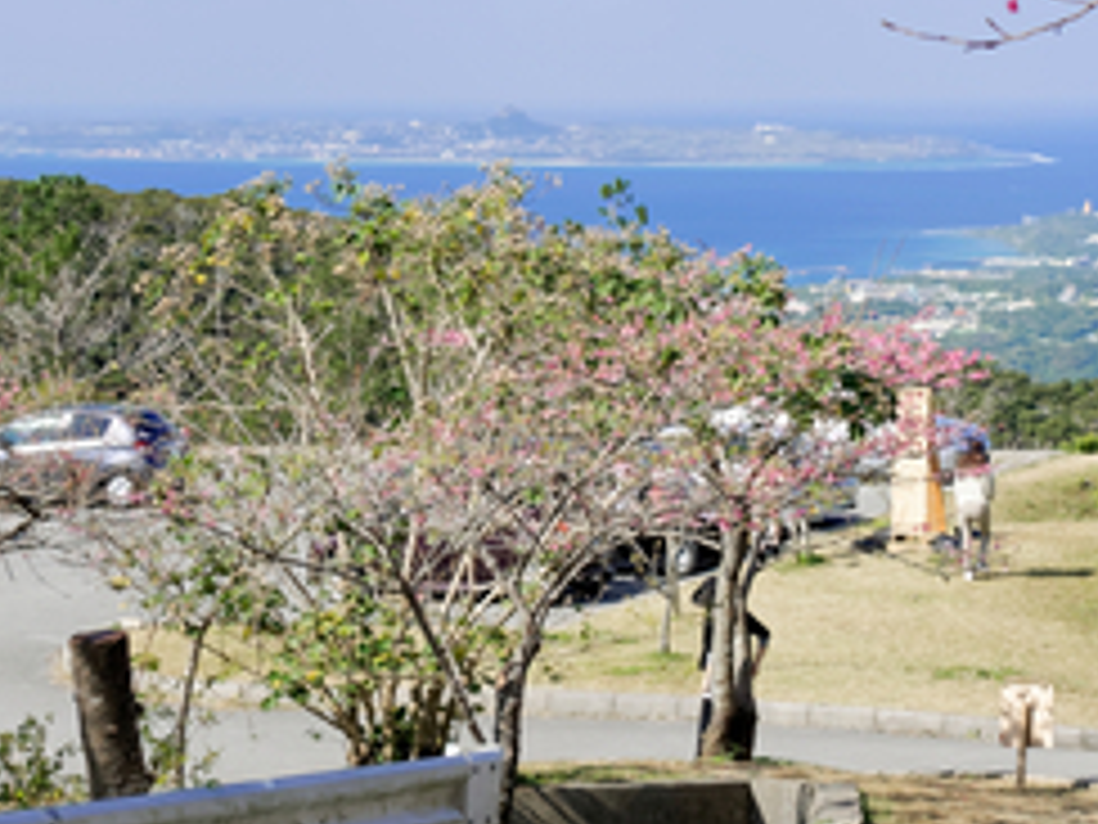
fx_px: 3679
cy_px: -135
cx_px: 1089
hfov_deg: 16.6
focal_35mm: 116
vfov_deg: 12.5
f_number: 6.3
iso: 200
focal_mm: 28
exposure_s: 1/160
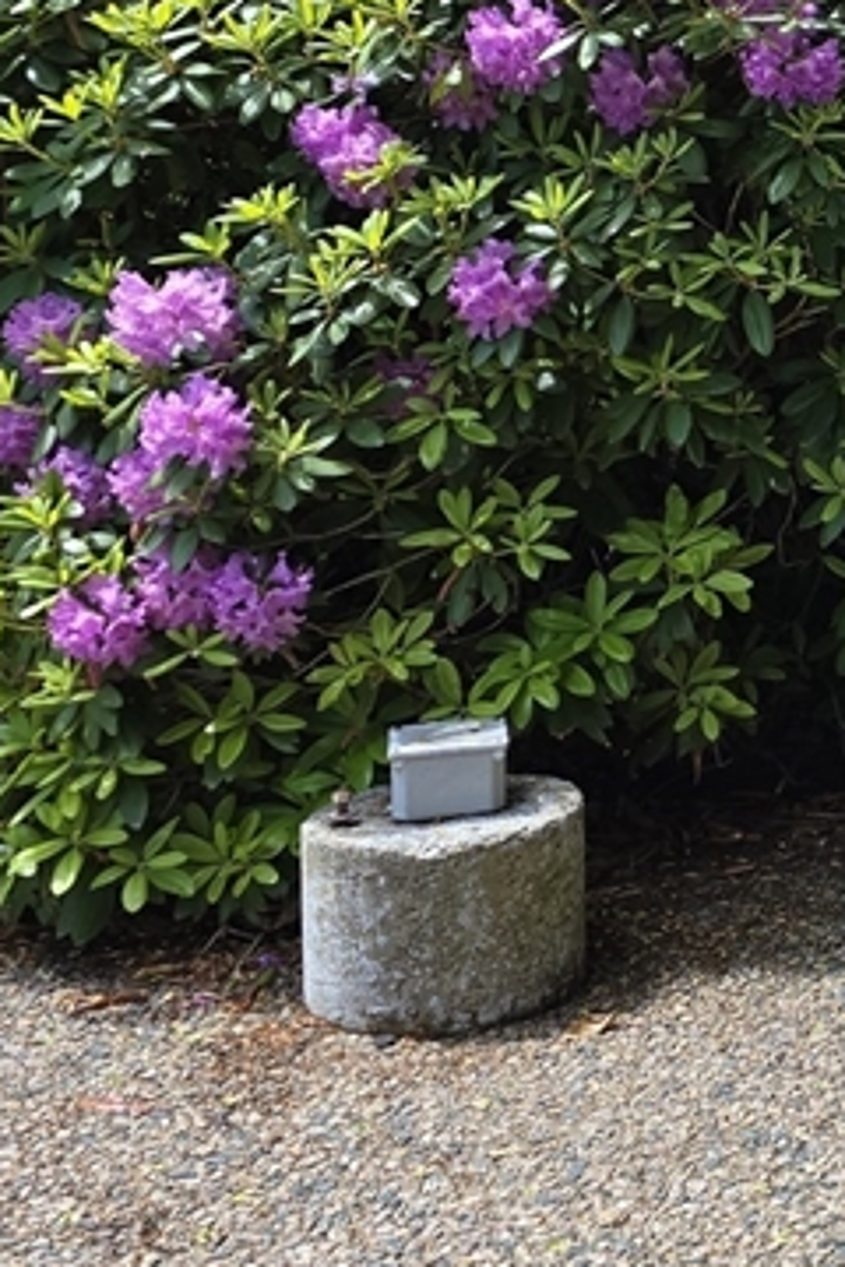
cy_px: 250
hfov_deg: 17.1
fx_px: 2394
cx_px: 1440
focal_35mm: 68
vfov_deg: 29.0
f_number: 1.7
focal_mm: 6.3
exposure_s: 1/189
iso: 12
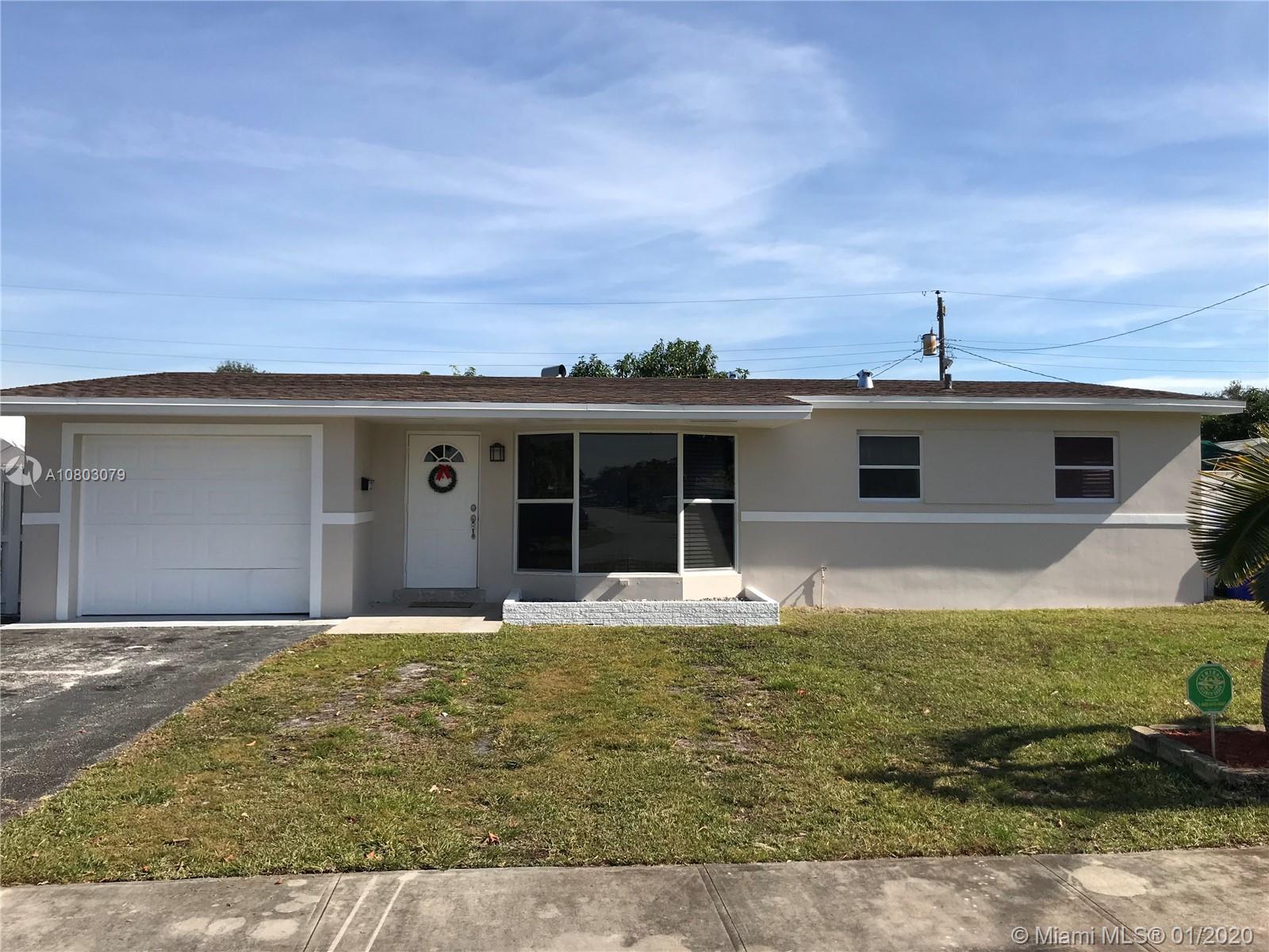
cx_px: 634
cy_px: 476
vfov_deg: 49.7
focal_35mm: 28
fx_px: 1026
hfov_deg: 63.4
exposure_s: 1/2591
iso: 20
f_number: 1.8
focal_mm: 3.99
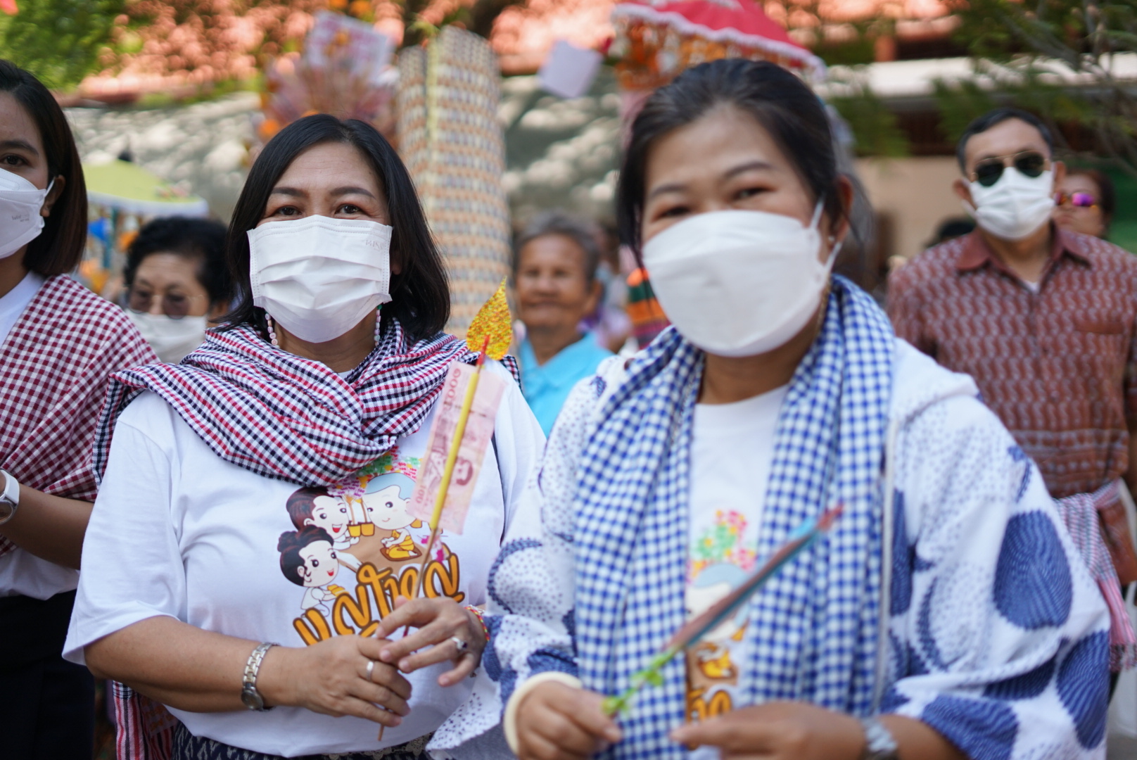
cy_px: 380
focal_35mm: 50
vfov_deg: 27.0
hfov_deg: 39.6
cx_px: 568
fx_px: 1580
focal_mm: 50
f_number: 1.8
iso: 400
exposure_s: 1/4000
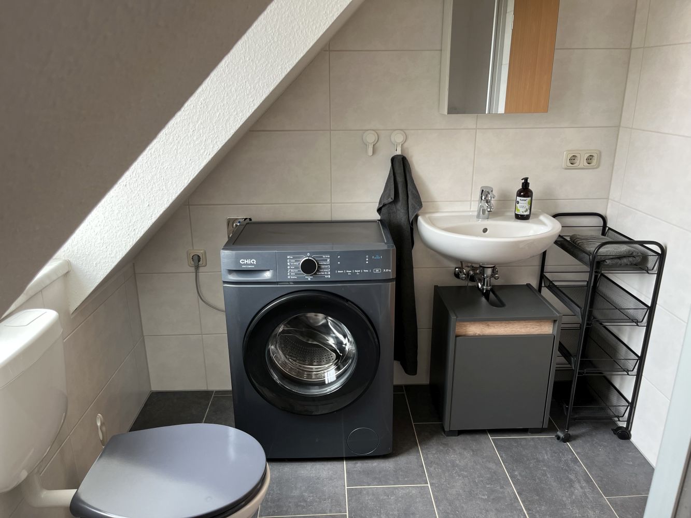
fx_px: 519
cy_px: 259
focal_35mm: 26
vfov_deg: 53.1
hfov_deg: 67.3
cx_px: 346
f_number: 1.6
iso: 100
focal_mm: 5.1
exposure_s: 1/121
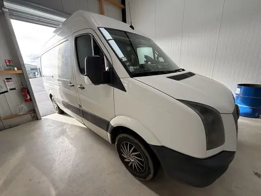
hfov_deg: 102.1
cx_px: 130
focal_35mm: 14
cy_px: 98
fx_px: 106
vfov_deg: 85.6
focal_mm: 2.22
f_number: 2.2
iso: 40
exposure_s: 1/104
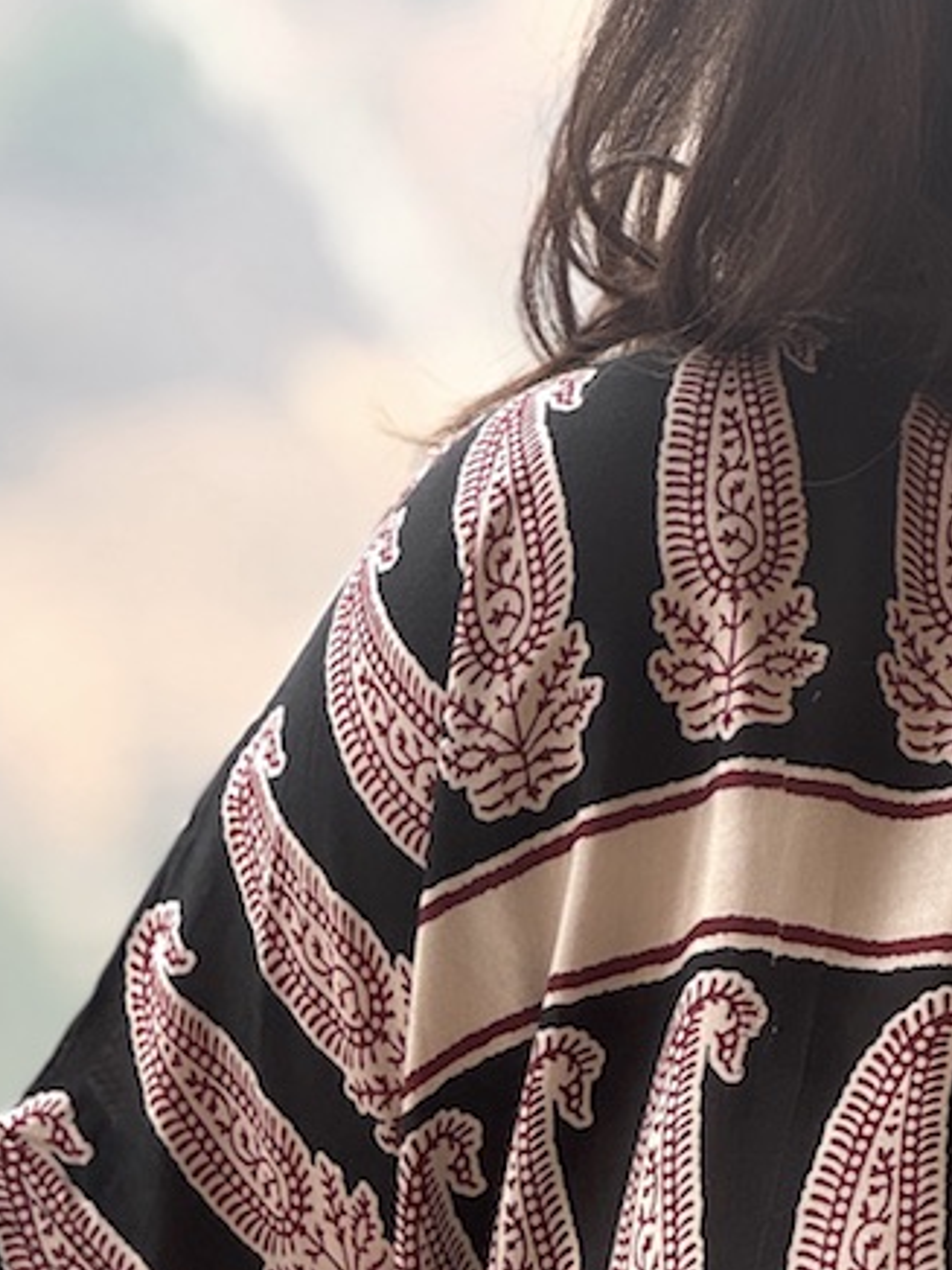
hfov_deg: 8.4
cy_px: 1436
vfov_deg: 11.1
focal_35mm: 176
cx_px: 467
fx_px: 6454
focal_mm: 9
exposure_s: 1/99
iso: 40
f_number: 2.8
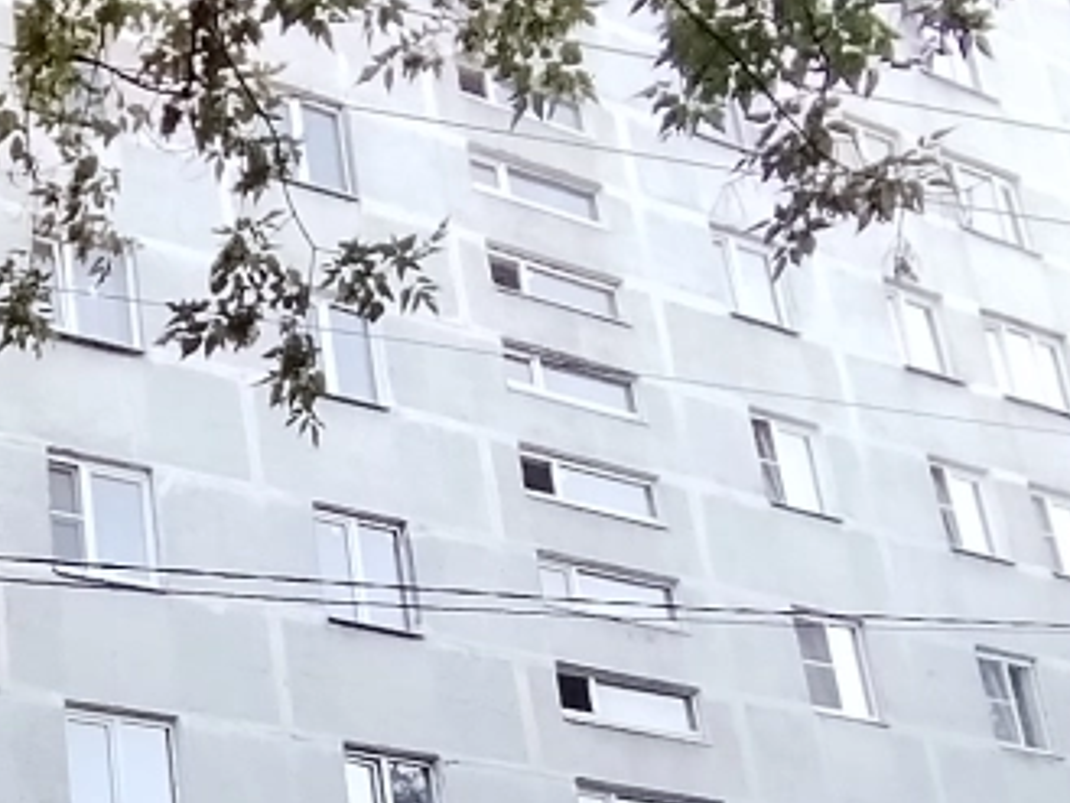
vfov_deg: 22.5
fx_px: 1886
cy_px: 909
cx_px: -42
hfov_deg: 29.2
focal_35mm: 61
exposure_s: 1/100
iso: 157
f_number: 2.2
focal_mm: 1.42
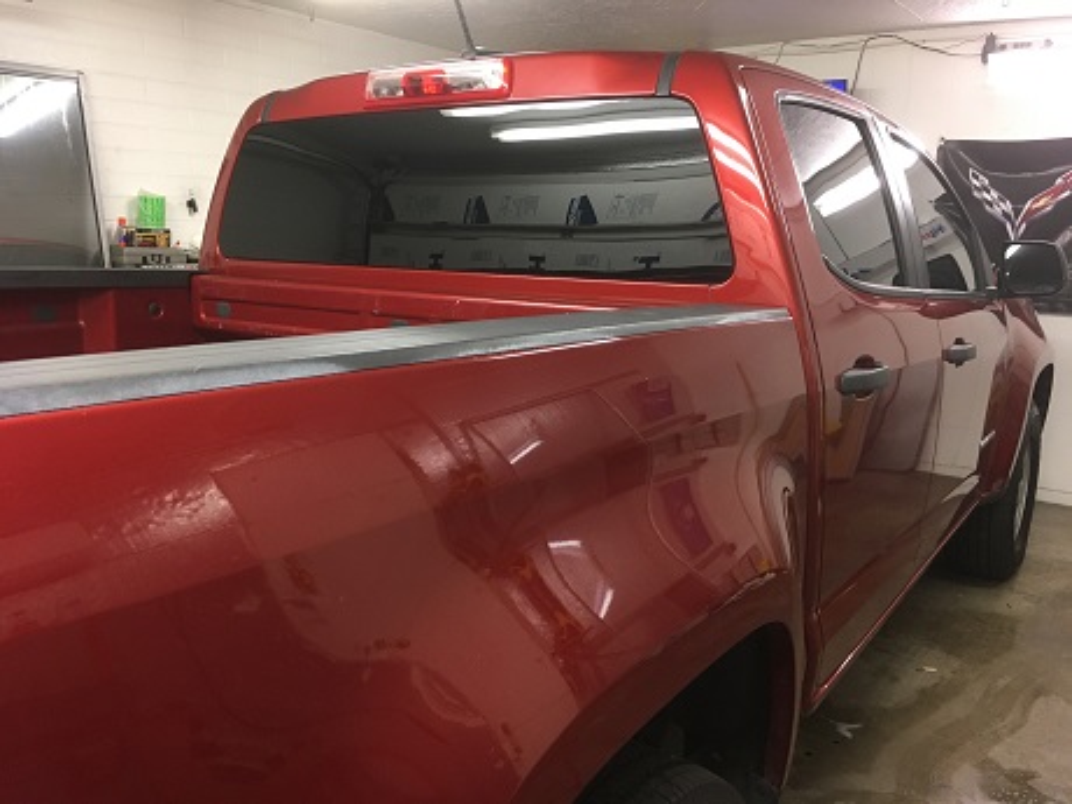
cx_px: 536
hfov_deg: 61.7
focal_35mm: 29
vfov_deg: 48.2
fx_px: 898
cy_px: 402
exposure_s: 1/30
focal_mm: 4.15
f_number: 2.2
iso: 100
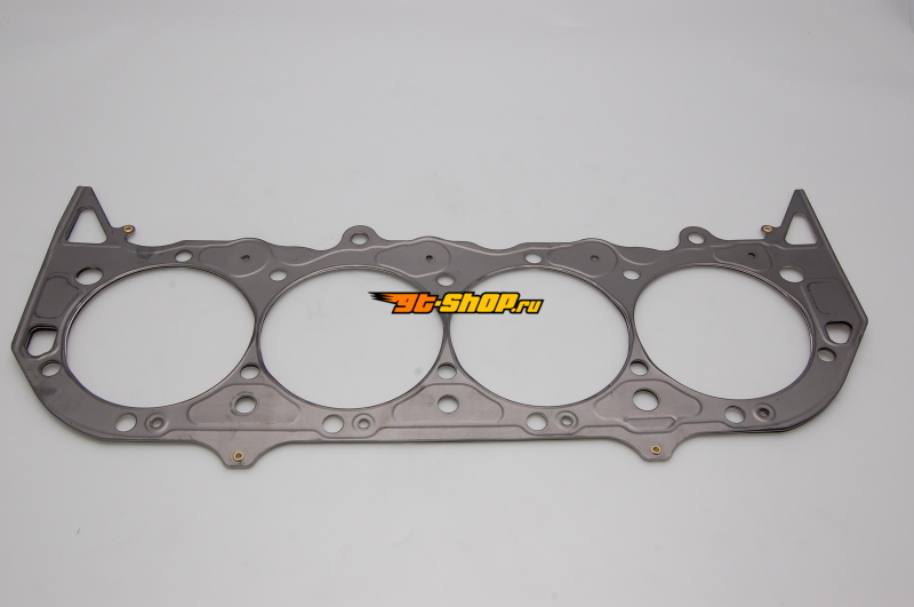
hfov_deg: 55.2
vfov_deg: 38.3
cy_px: 304
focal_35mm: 34
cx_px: 457
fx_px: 875
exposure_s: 1/125
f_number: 11
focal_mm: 23
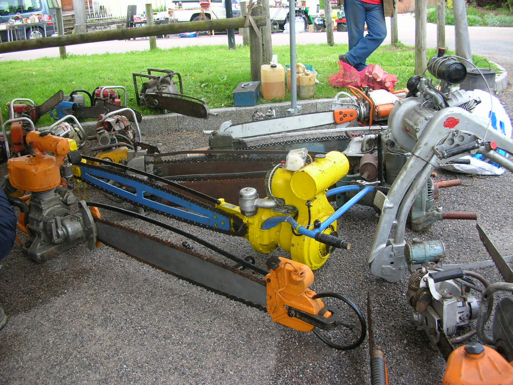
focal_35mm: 35
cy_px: 192
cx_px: 256
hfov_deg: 52.6
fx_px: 519
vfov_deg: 40.7
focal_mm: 5.8
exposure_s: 1/74
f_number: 2.8
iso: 50
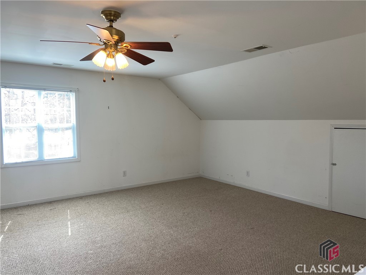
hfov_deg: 67.3
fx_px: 275
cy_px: 138
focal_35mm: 26
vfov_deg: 53.1
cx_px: 183
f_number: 1.8
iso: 64
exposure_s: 1/120
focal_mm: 4.25
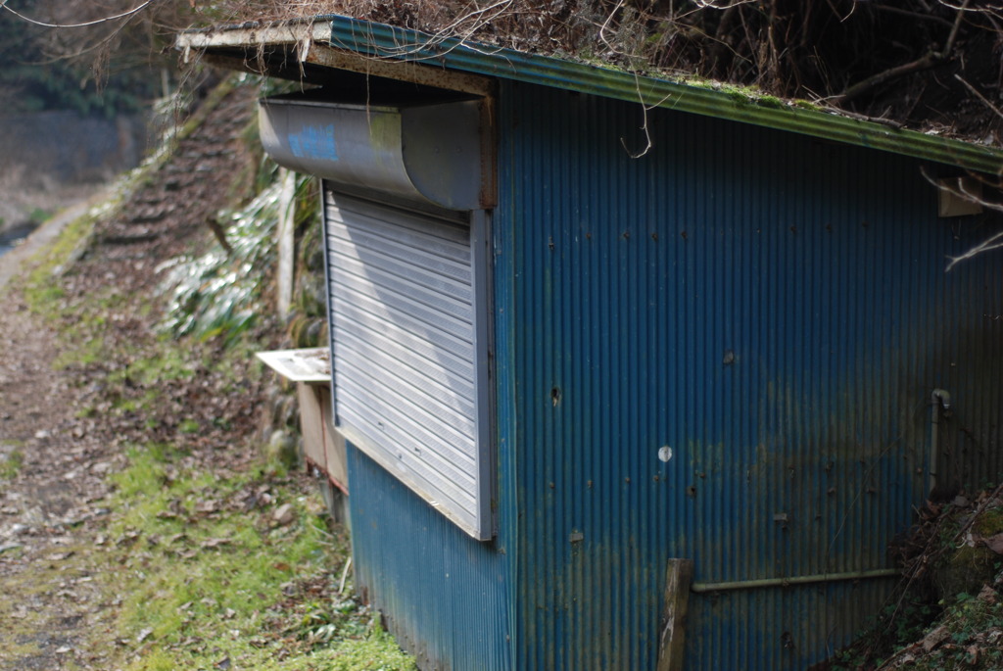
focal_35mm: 75
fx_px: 2092
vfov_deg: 18.2
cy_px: 336
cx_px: 502
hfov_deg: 27.0
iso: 100
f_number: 1.4
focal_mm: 50
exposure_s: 1/800
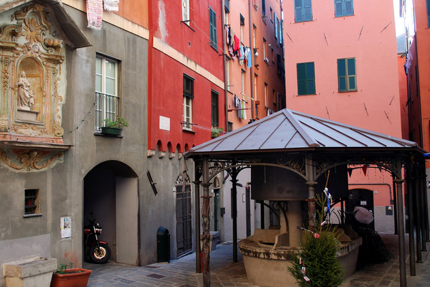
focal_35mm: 38
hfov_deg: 50.6
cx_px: 201
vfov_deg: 35.1
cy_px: 136
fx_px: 454
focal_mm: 20
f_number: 4
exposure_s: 1/125
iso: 200
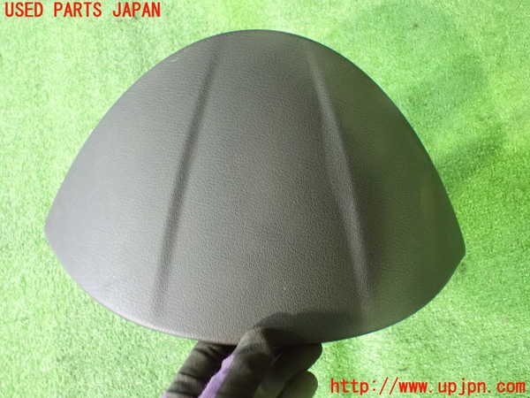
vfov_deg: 46.8
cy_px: 199
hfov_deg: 60.0
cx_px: 265
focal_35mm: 30
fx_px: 459
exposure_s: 1/30
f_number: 2.3
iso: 1600
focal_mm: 5.4
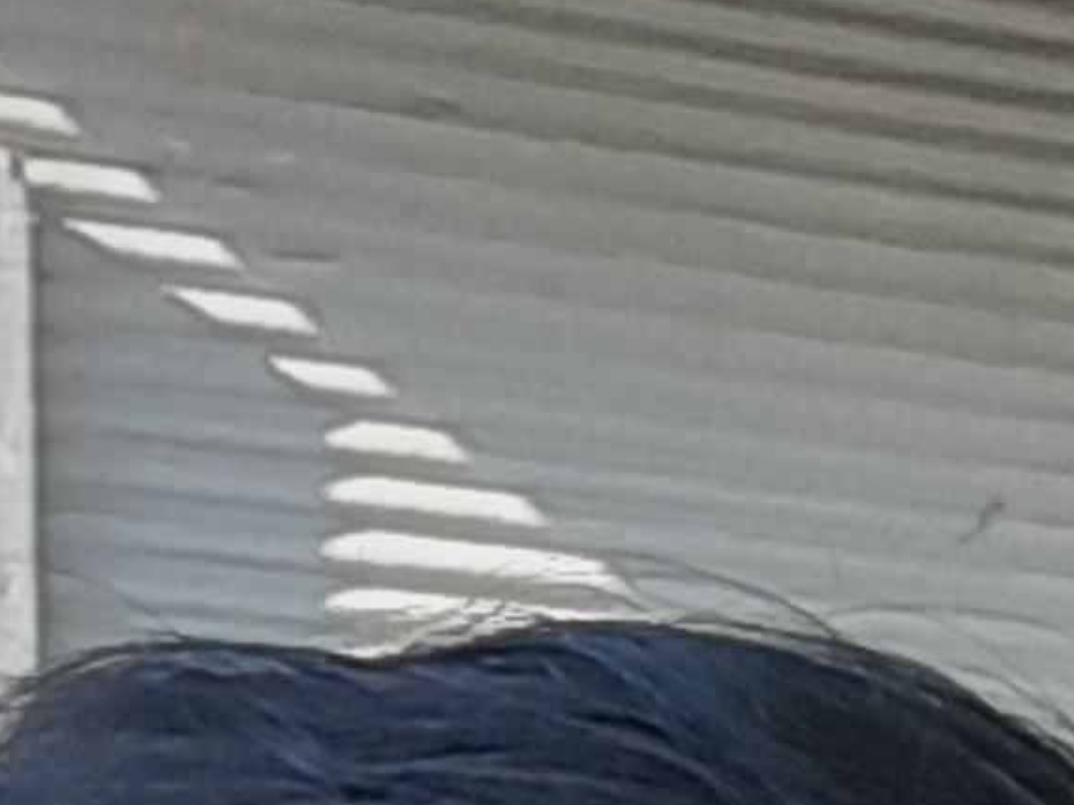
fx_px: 5181
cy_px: 2008
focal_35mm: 167
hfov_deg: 10.4
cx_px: 2473
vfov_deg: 8.1
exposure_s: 1/442
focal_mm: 3.4
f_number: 2
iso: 64
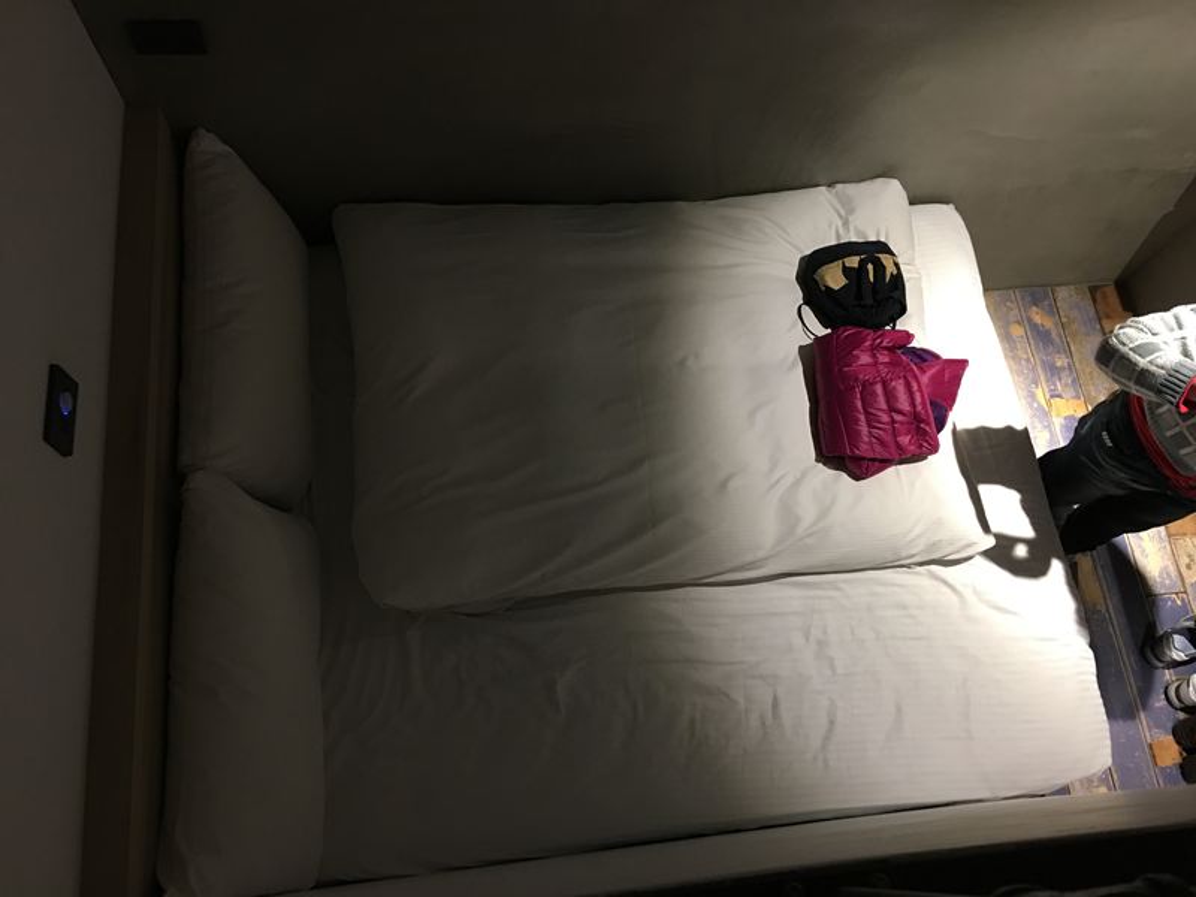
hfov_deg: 61.7
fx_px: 1002
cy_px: 448
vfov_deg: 48.2
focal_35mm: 29
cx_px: 598
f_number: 2.2
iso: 80
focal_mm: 4.15
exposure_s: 1/8
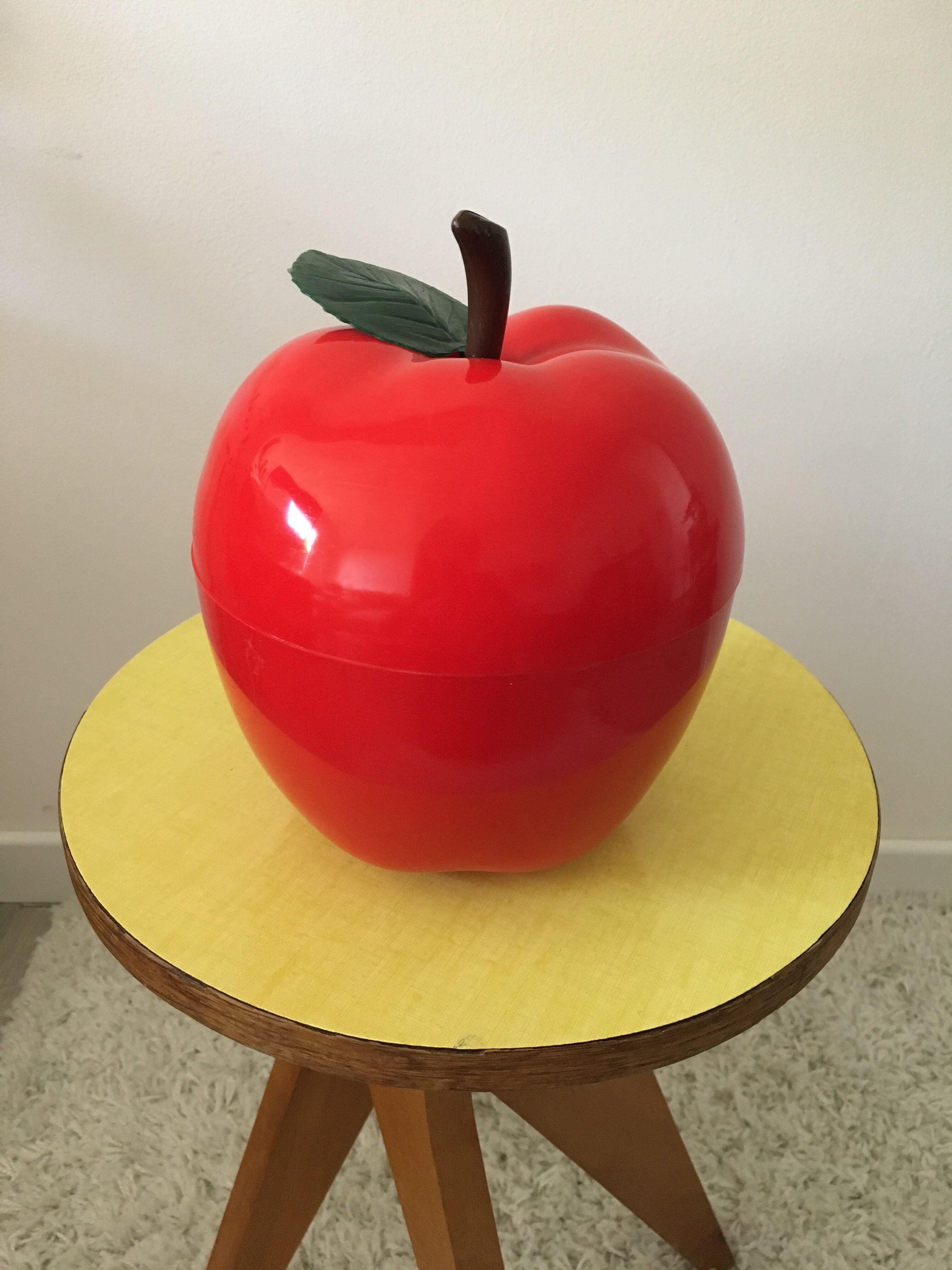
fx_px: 1063
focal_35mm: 29
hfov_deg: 48.2
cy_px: 635
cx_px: 476
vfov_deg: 61.7
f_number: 2.2
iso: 200
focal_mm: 4.15
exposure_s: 1/33
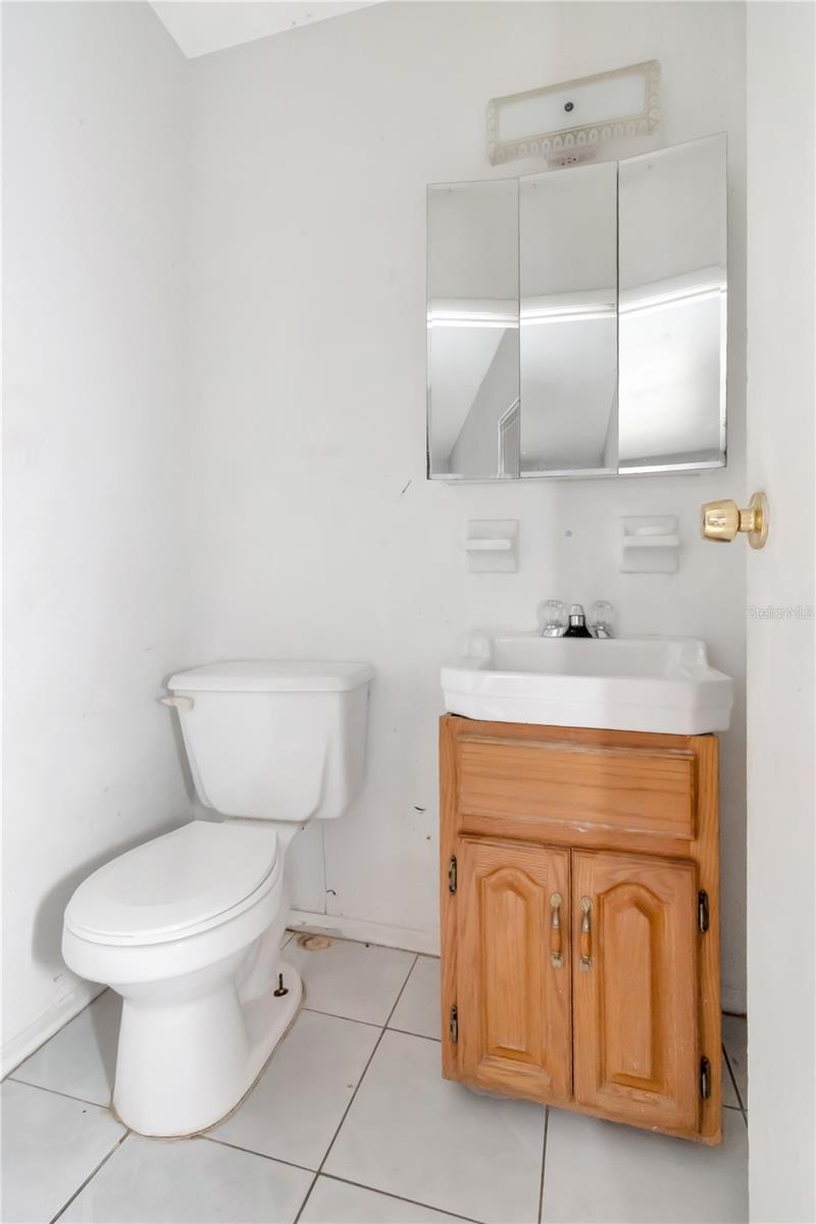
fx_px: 561
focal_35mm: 16
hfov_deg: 72.1
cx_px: 408
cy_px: 612
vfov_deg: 95.0
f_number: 16
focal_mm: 11
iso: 1250
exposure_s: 1/200
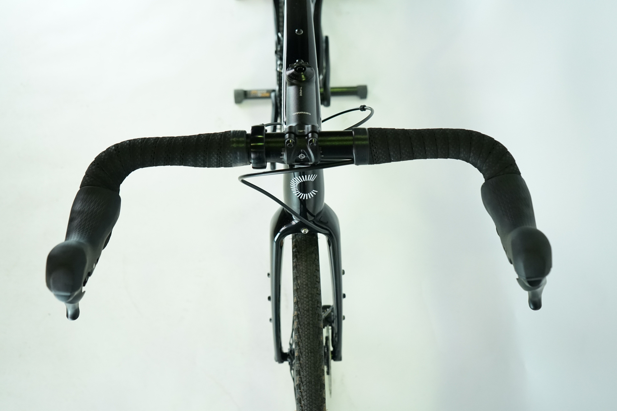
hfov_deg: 58.7
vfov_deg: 41.1
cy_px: 206
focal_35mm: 32
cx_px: 308
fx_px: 548
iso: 2000
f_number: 5
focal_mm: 32
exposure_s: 1/200
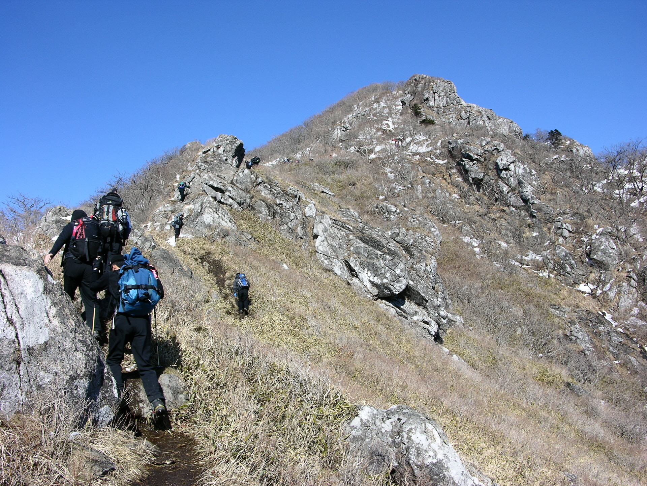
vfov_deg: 40.7
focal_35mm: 35
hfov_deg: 52.6
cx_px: 324
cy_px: 243
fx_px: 654
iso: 50
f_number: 7.1
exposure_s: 1/149
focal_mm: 8.9
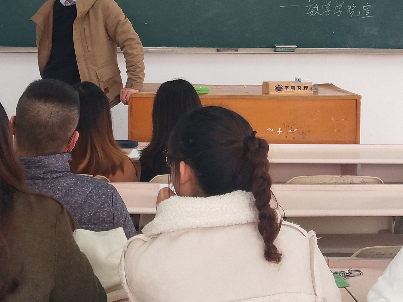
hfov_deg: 27.9
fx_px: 803
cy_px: 28
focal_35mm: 69
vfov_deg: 20.8
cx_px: 127
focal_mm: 3.95
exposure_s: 1/100
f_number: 1.8
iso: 187
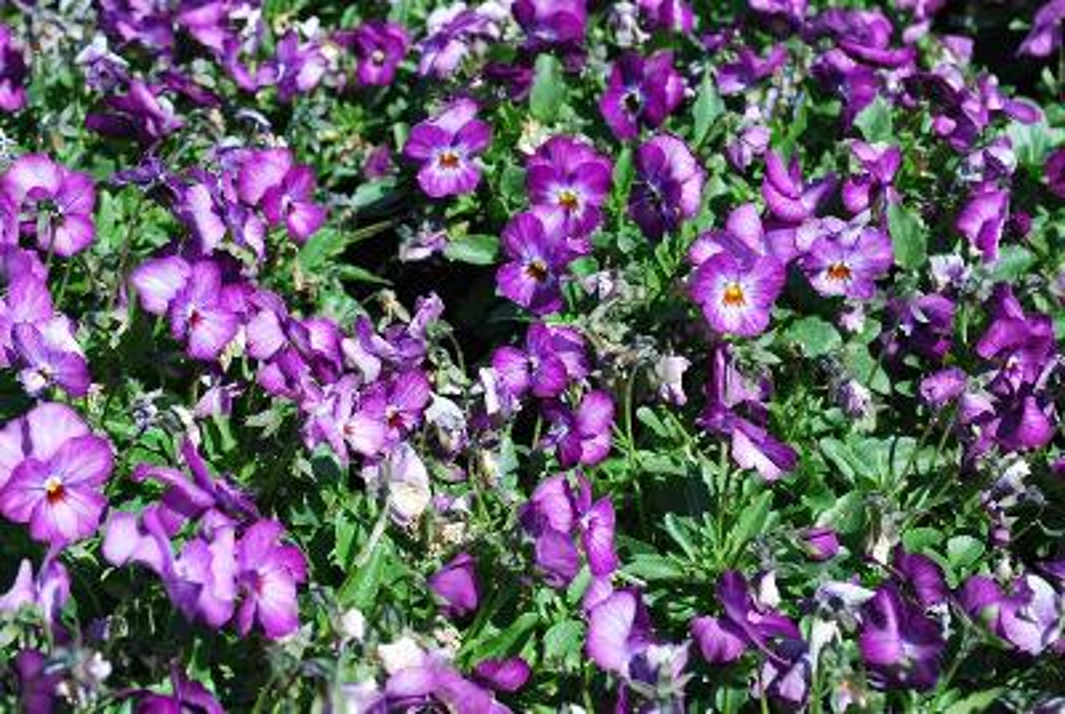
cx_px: 532
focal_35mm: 66
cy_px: 357
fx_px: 1955
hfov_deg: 30.5
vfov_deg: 20.7
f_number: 8
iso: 100
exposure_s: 1/160
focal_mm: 44
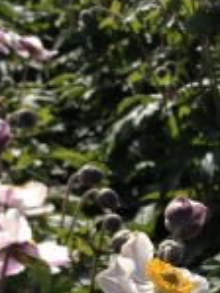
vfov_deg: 10.4
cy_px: 332
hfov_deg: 7.9
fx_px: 1591
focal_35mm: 188
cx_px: 214
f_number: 2.4
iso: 50
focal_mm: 4.28
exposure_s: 1/1623
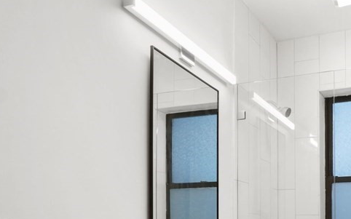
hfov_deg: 47.6
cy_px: 232
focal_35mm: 39
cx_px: 282
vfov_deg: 29.9
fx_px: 373
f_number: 7.1
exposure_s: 1/8
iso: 320
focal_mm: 12
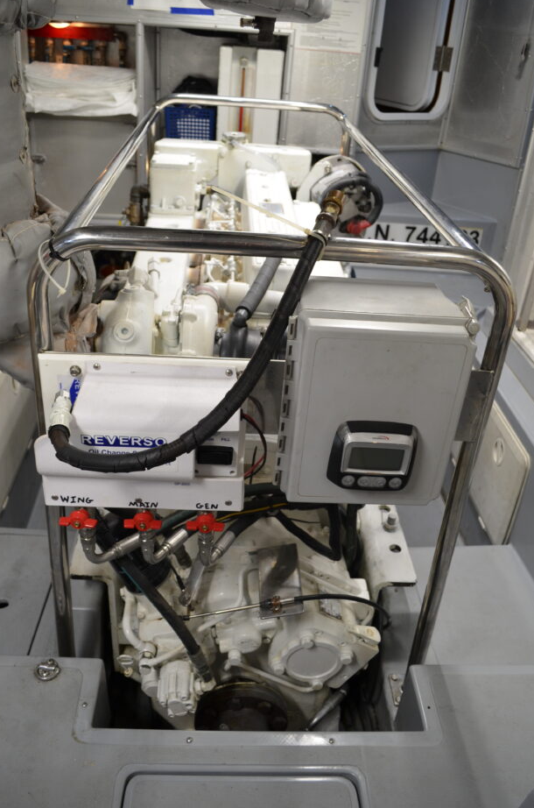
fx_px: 671
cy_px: 387
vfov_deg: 62.0
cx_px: 262
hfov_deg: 43.4
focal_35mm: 30
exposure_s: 1/80
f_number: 4.5
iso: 400
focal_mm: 18
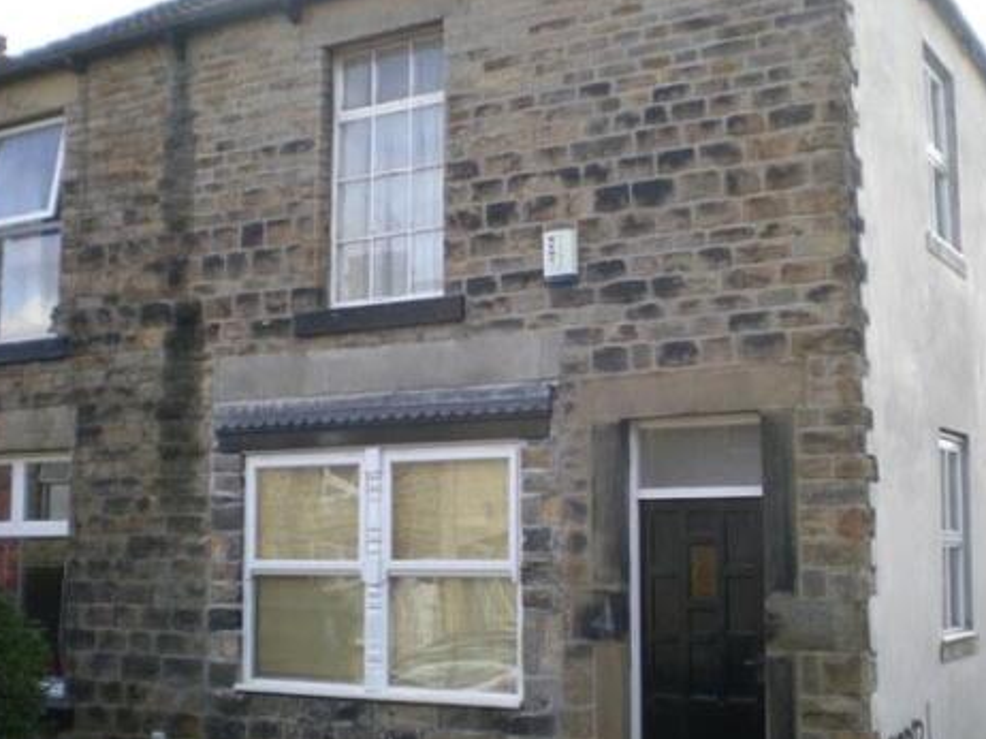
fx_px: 1367
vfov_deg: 30.2
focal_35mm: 48
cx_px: 492
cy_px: 379
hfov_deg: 39.7
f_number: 3.1
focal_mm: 6.3
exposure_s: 1/106
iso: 50
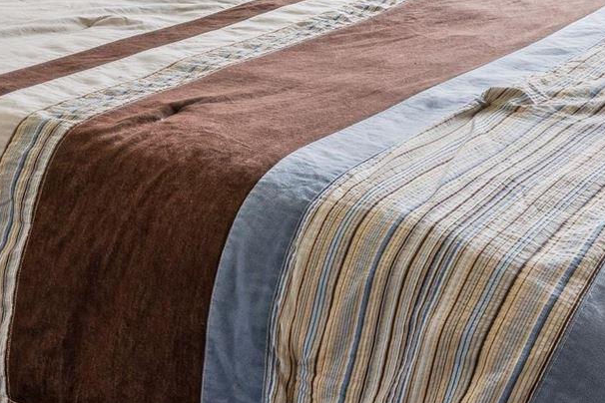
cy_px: -273
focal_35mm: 80
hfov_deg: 24.8
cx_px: 90
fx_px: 1345
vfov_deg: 15.2
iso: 400
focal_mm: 15.8
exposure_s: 1/8
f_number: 13
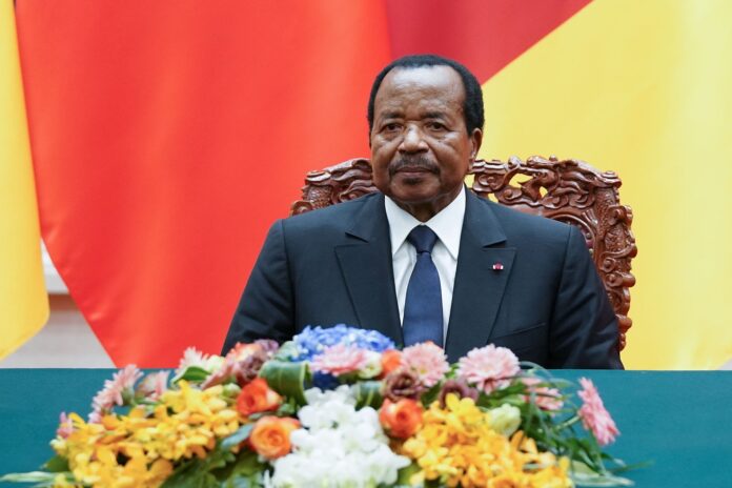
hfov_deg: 10.3
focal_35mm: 200
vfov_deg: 6.9
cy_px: 244
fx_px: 4066
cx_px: 366
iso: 2500
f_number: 4
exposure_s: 1/400
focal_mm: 200
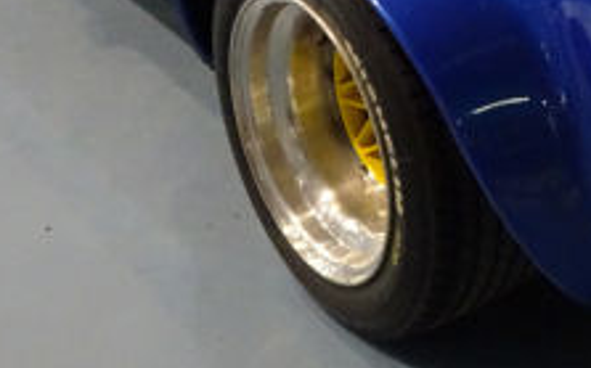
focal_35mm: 99
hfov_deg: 19.6
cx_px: 731
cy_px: -212
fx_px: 1593
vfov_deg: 12.4
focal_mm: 4.45
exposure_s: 1/25
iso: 800
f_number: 3.5
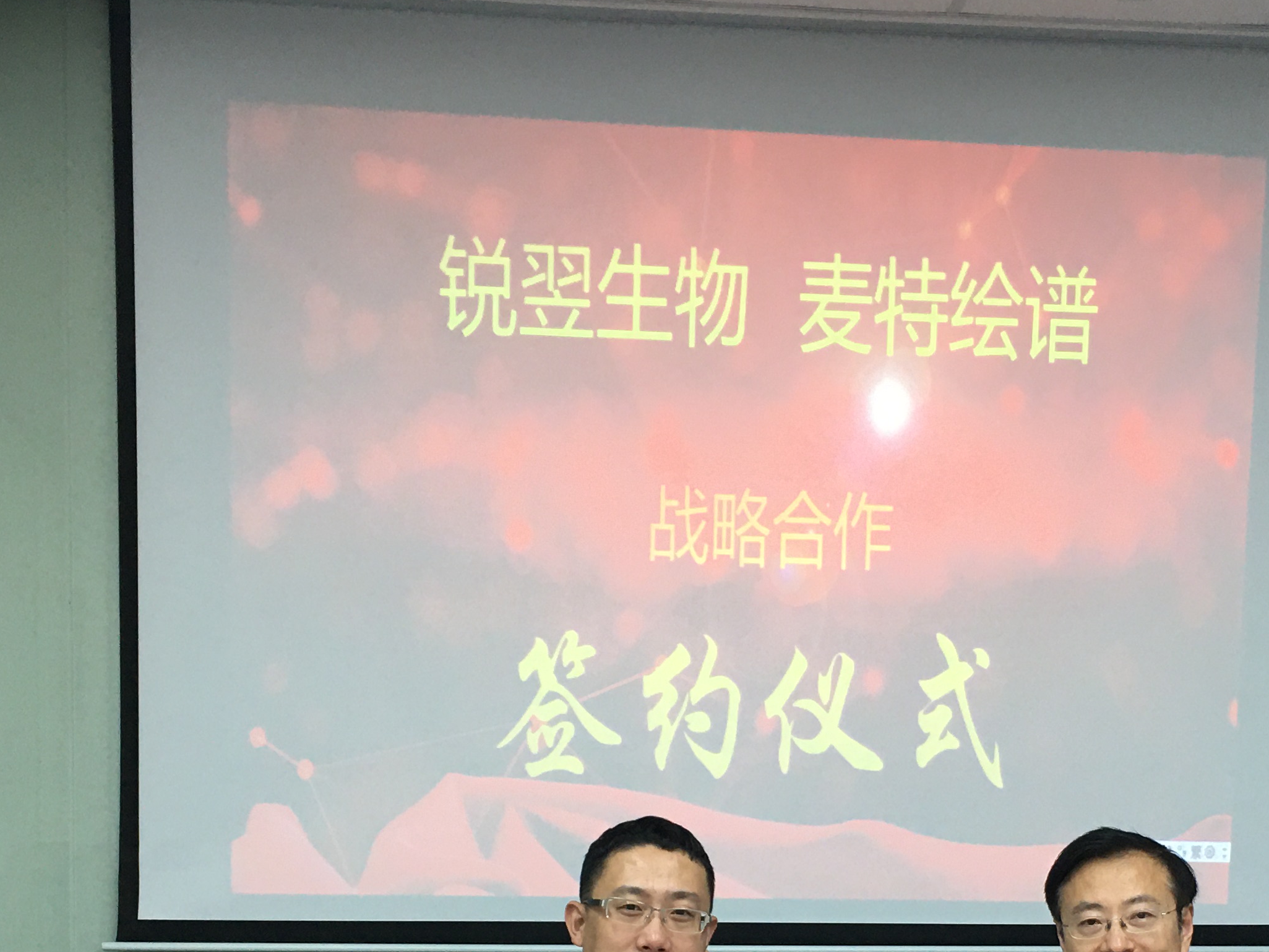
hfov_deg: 33.7
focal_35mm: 57
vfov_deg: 24.7
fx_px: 2090
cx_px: 759
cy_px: 916
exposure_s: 1/33
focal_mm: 4.15
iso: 50
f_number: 2.2
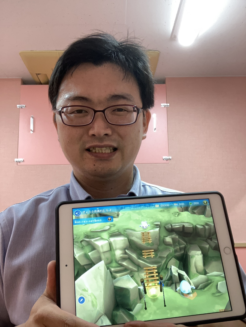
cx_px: 123
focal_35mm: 32
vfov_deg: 56.8
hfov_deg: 44.2
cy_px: 164
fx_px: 303
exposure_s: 1/60
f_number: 2.2
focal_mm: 2.87
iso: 200
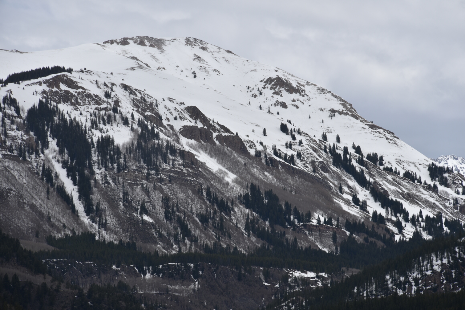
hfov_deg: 8.2
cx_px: 232
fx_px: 3230
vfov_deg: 5.5
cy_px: 155
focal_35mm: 250
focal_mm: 250
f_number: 11
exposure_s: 1/500
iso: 100
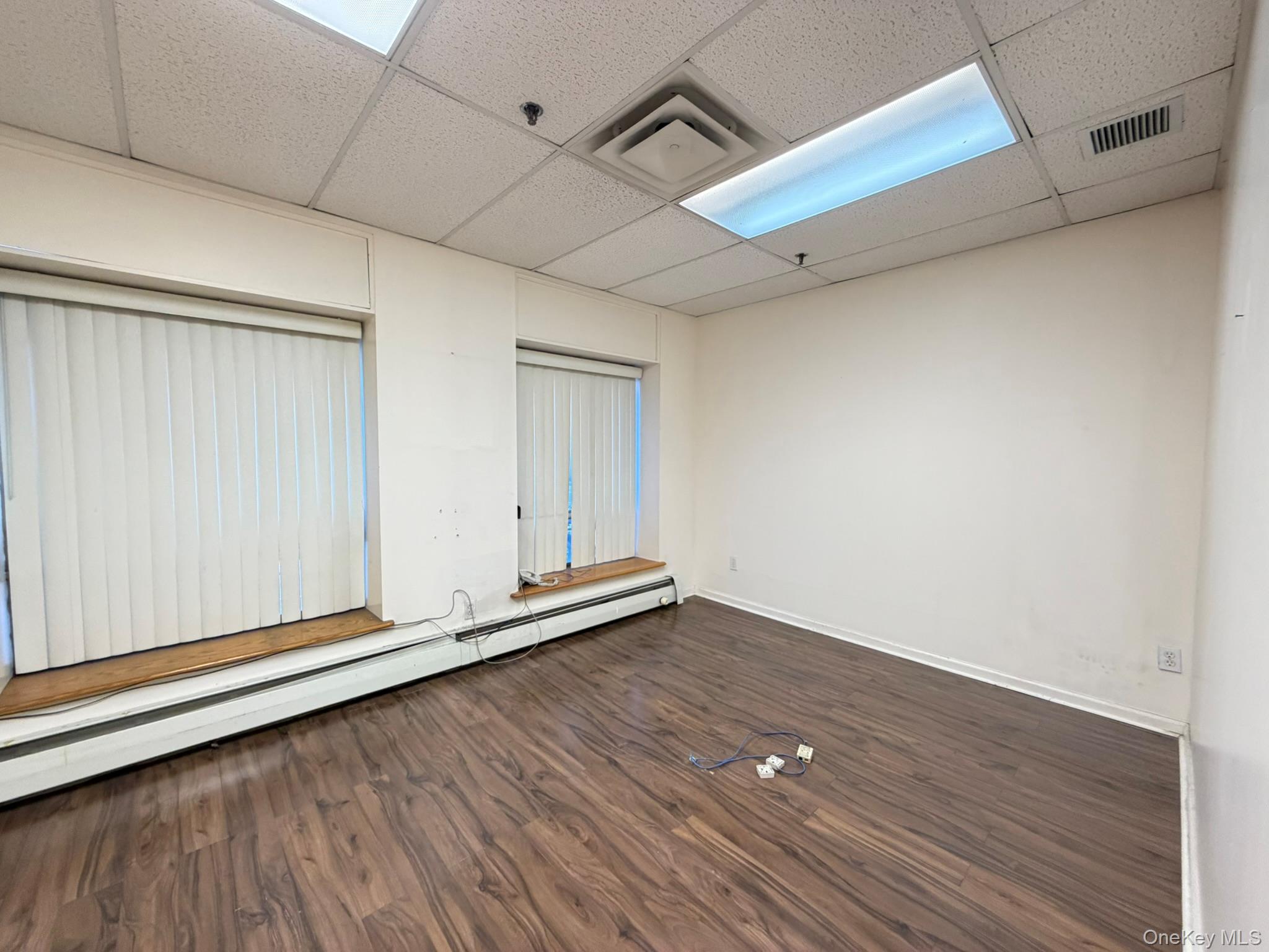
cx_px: 634
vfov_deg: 85.7
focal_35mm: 14
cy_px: 476
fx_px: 513
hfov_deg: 102.1
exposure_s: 1/60
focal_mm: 2.22
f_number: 2.2
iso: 320
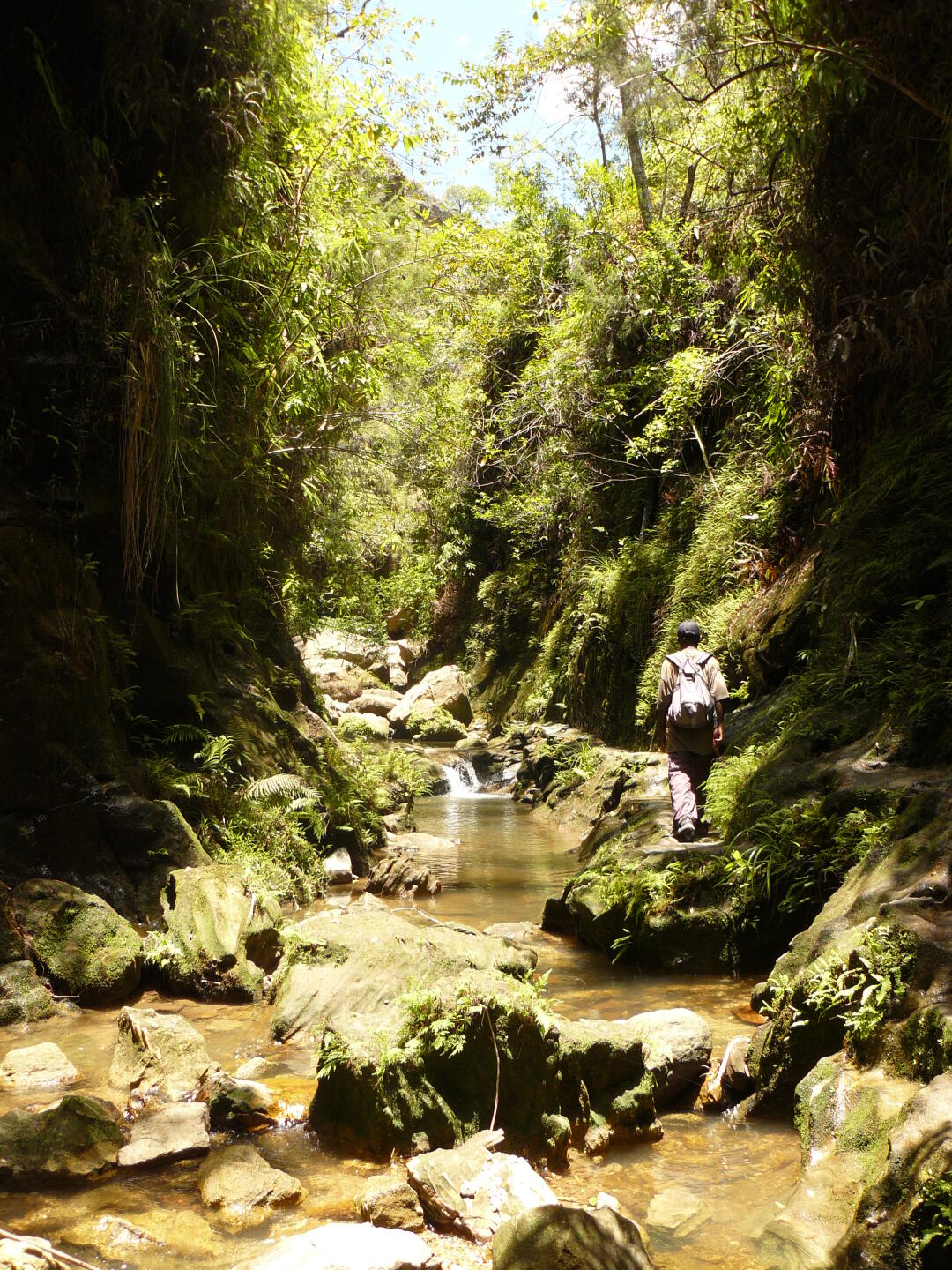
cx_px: 476
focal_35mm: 36
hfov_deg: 39.7
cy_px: 635
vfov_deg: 51.4
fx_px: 1320
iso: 100
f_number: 4
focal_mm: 6
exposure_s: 1/160
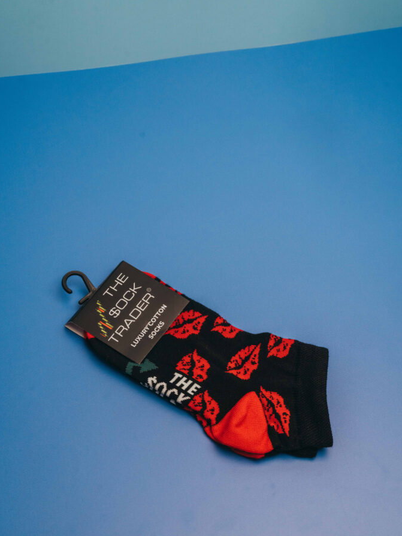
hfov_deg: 26.6
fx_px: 852
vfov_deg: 34.9
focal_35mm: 55
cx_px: 199
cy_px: 287
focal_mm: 50
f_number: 10
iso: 1600
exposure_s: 1/160
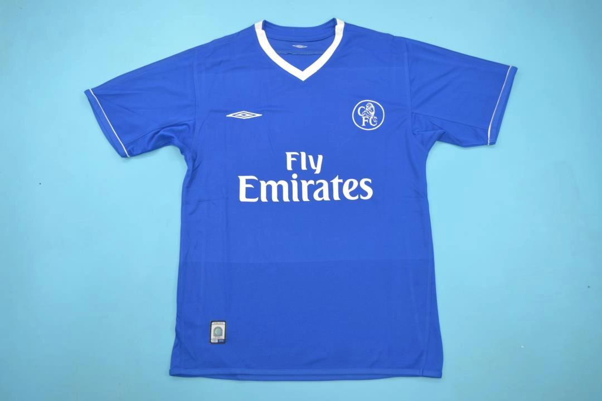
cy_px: 200
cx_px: 301
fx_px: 552
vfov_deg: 40.0
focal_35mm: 33
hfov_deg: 57.2
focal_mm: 22
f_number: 4.5
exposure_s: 1/80
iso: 200
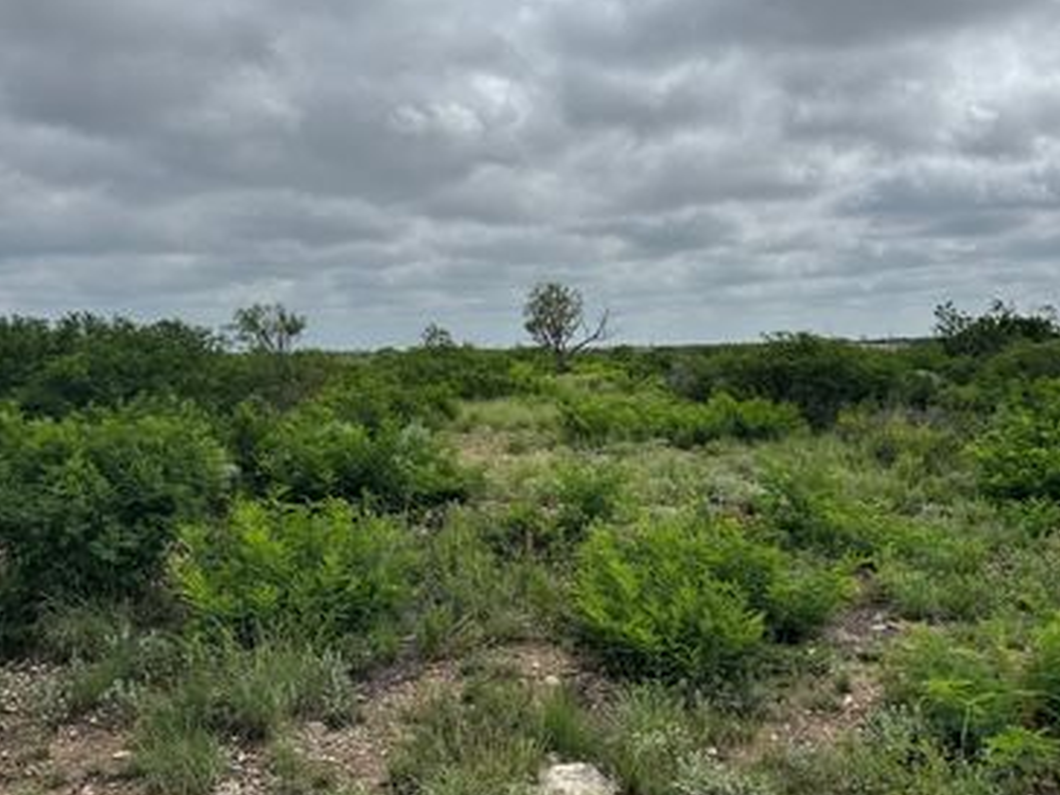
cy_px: 389
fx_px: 1011
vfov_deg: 42.9
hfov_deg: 55.3
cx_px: 539
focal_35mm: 33
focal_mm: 6.76
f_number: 1.78
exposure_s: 1/10417
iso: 80
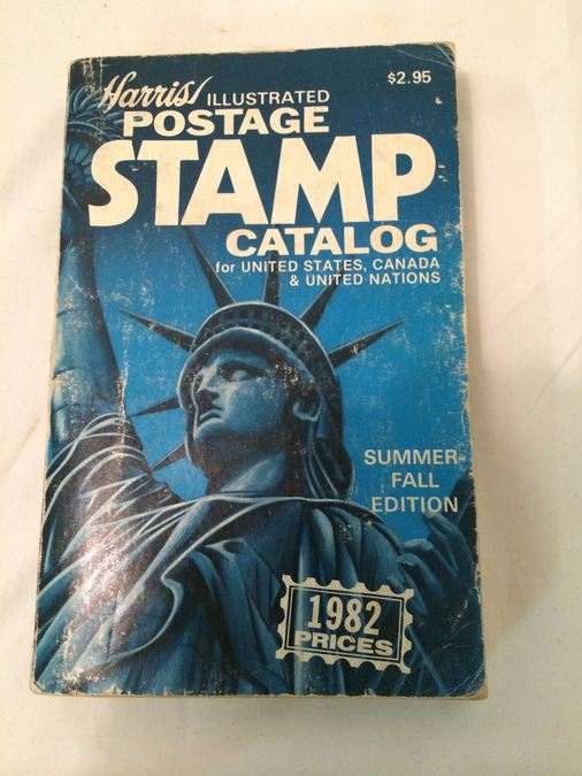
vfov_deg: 60.0
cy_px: 388
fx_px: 673
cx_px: 291
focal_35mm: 30
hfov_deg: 46.8
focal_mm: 4.12
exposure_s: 1/17
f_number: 2.2
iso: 320
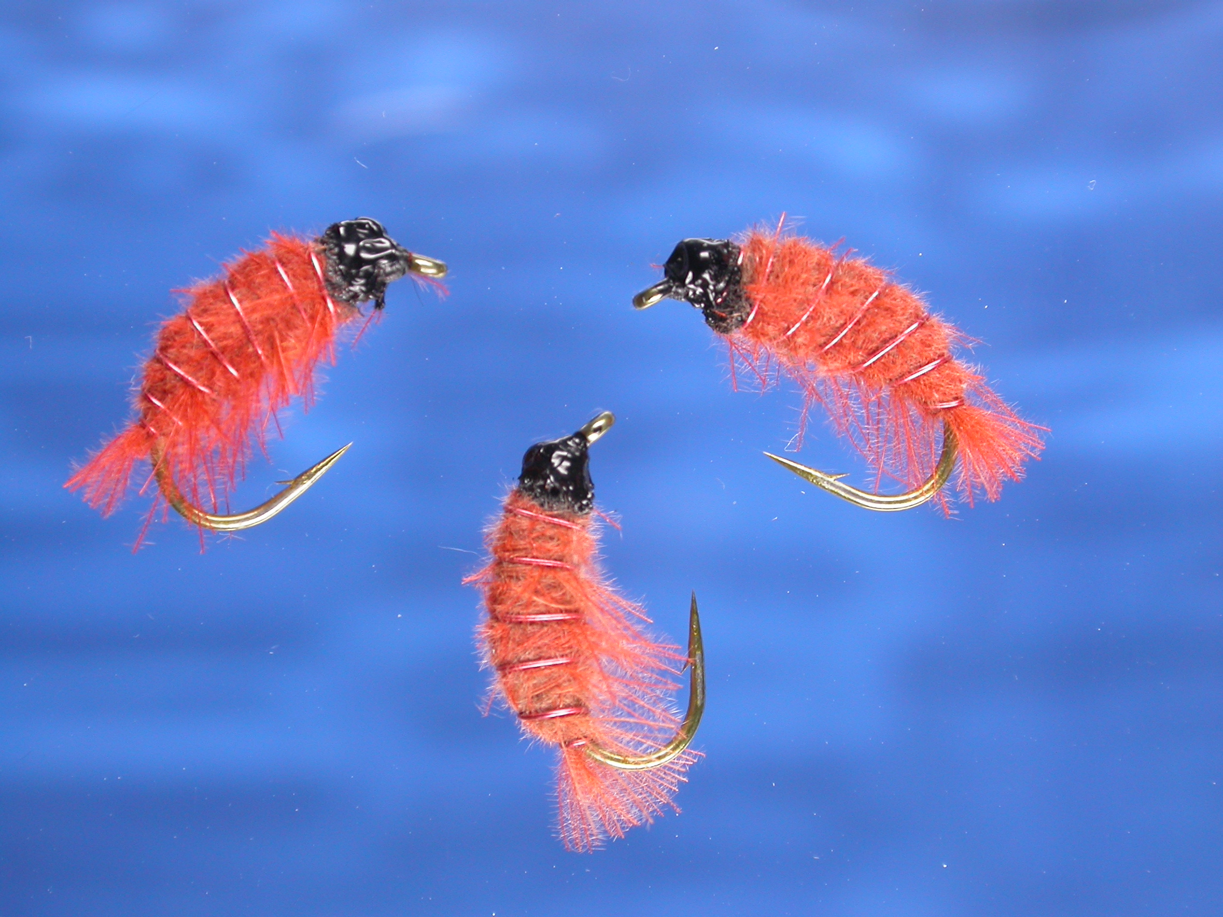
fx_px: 4098
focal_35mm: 116
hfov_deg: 17.0
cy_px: 458
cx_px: 612
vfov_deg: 12.8
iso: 100
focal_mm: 24
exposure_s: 1/58.7
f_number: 5.5
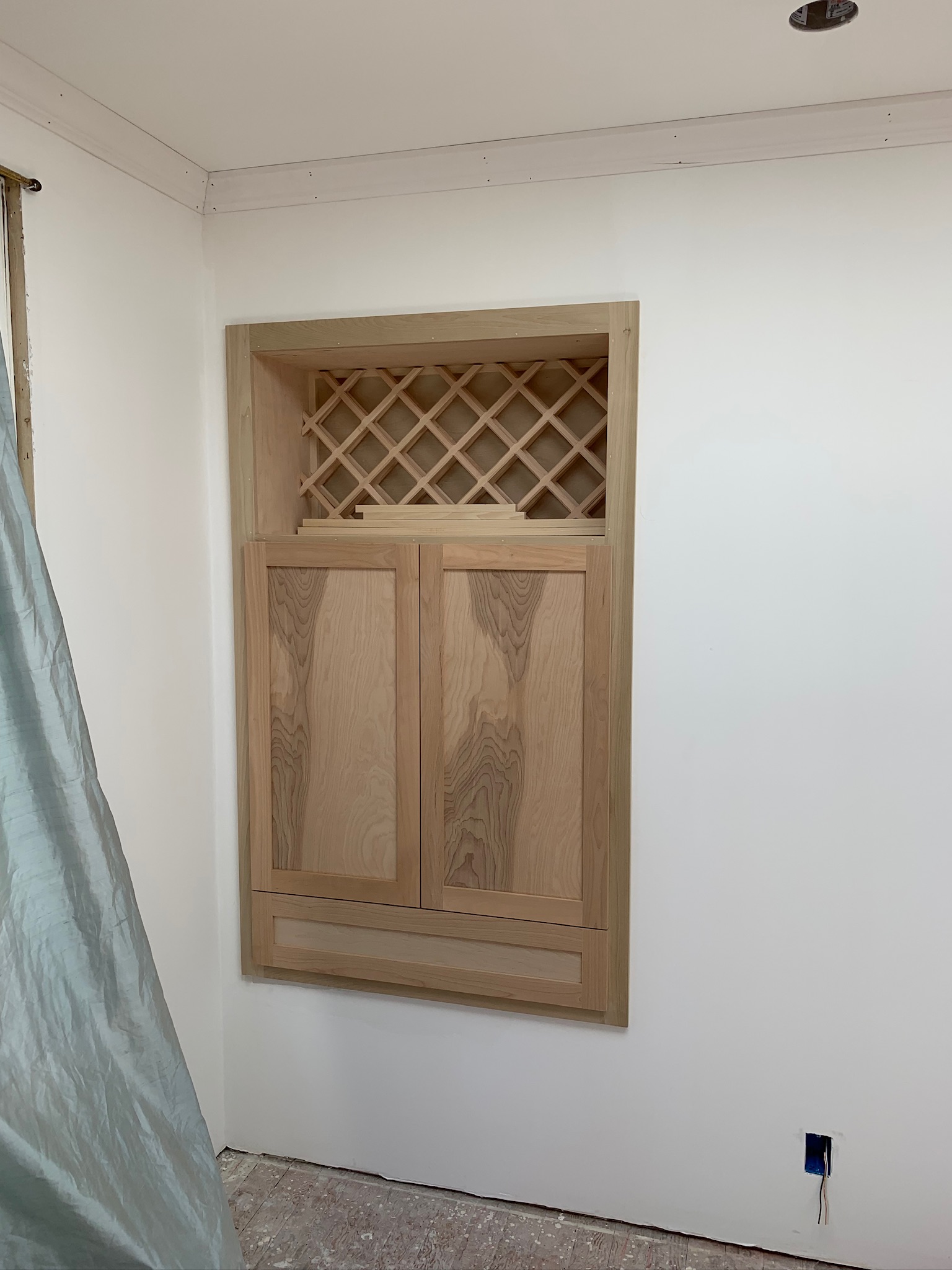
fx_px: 953
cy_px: 635
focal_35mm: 26
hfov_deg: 53.1
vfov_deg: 67.3
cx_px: 476
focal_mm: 4.25
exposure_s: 1/349
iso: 25
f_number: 1.8
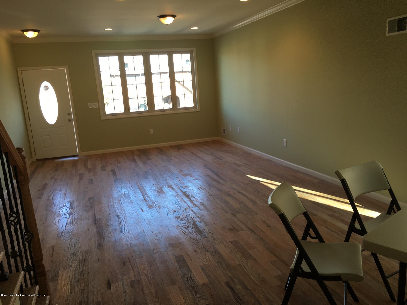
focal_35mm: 29
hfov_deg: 61.7
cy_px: 152
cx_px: 204
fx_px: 341
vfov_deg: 48.2
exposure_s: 1/40
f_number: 2.2
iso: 25
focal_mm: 4.15
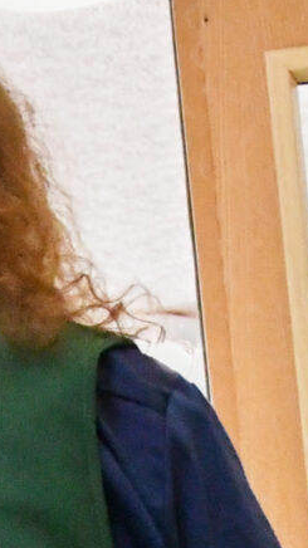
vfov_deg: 6.8
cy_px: 1444
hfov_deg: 4.1
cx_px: -190
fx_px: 4286
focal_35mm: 295
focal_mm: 32
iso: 6400
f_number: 7.1
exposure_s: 1/125
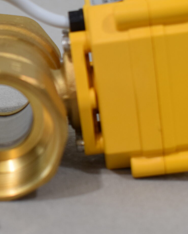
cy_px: 123
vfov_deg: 14.6
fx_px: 918
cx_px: 17
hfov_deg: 11.6
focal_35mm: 132
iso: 360
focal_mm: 34
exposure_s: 1/125
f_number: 5.6
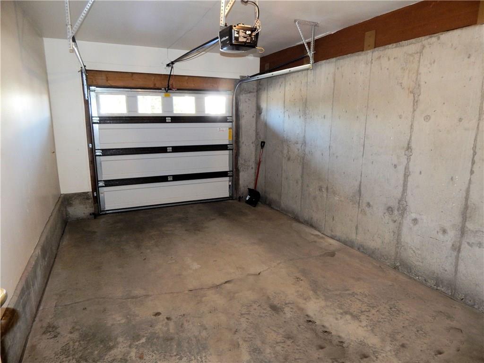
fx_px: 308
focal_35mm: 22
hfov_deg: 76.4
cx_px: 242
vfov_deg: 61.1
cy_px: 182
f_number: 3
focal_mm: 4
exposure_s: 1/30
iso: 200
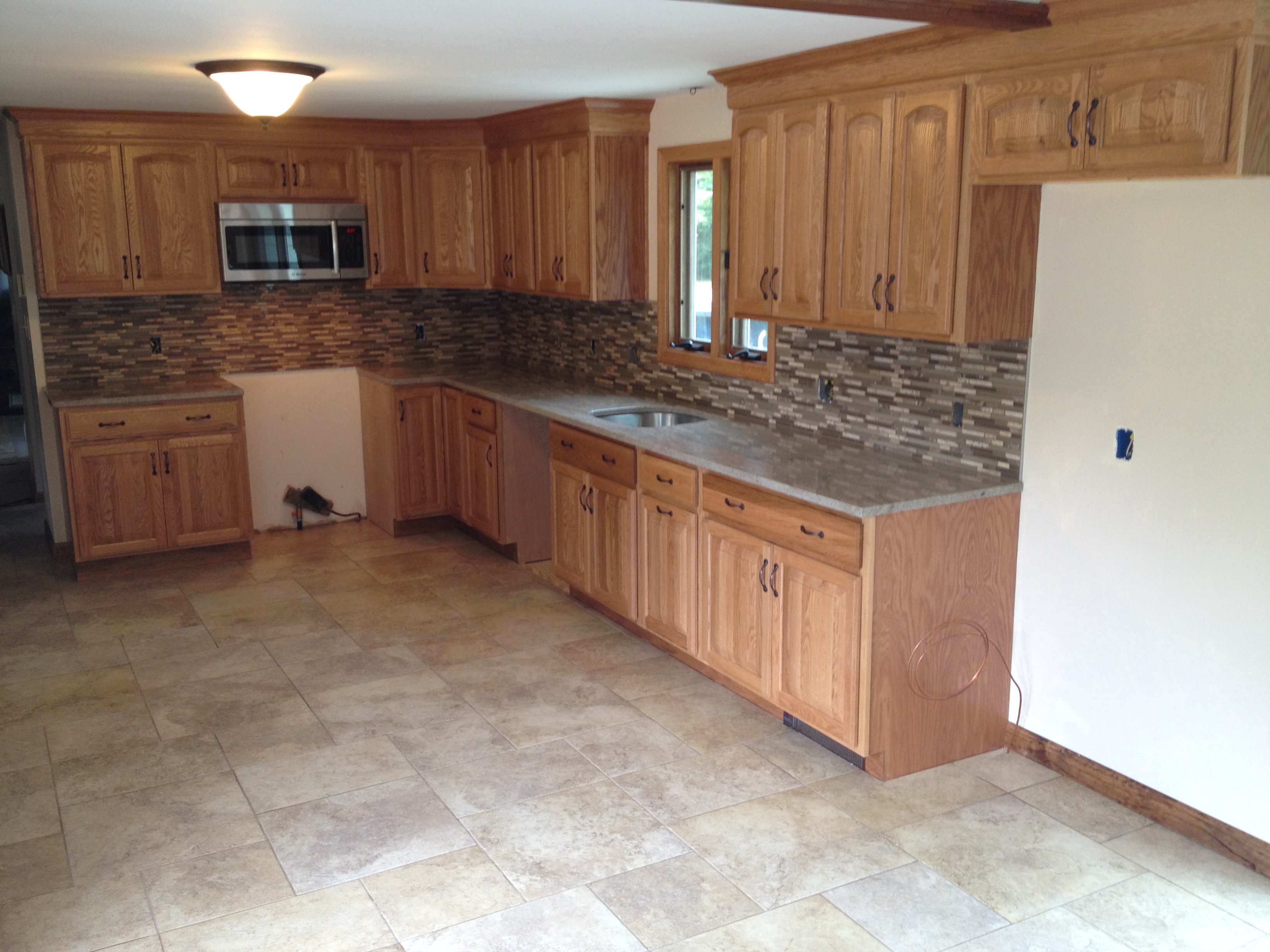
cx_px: 635
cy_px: 476
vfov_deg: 40.7
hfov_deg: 52.6
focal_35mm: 35
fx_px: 1284
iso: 50
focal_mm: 4.28
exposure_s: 1/24
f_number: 2.4
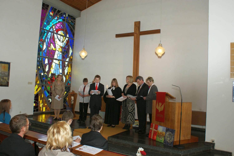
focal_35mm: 30
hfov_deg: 61.9
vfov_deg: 43.6
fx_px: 195
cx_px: 117
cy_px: 78
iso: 400
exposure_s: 1/60
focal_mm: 20
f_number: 5.6
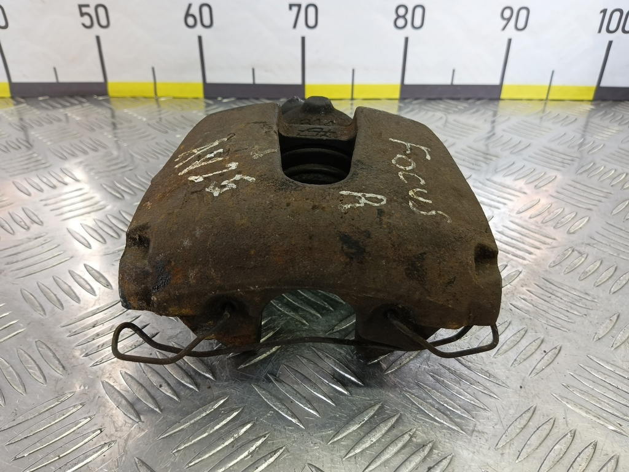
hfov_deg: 73.9
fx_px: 418
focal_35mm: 23
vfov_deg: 58.9
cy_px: 236
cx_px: 314
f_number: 1.6
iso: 96
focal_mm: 4.11
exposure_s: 1/50
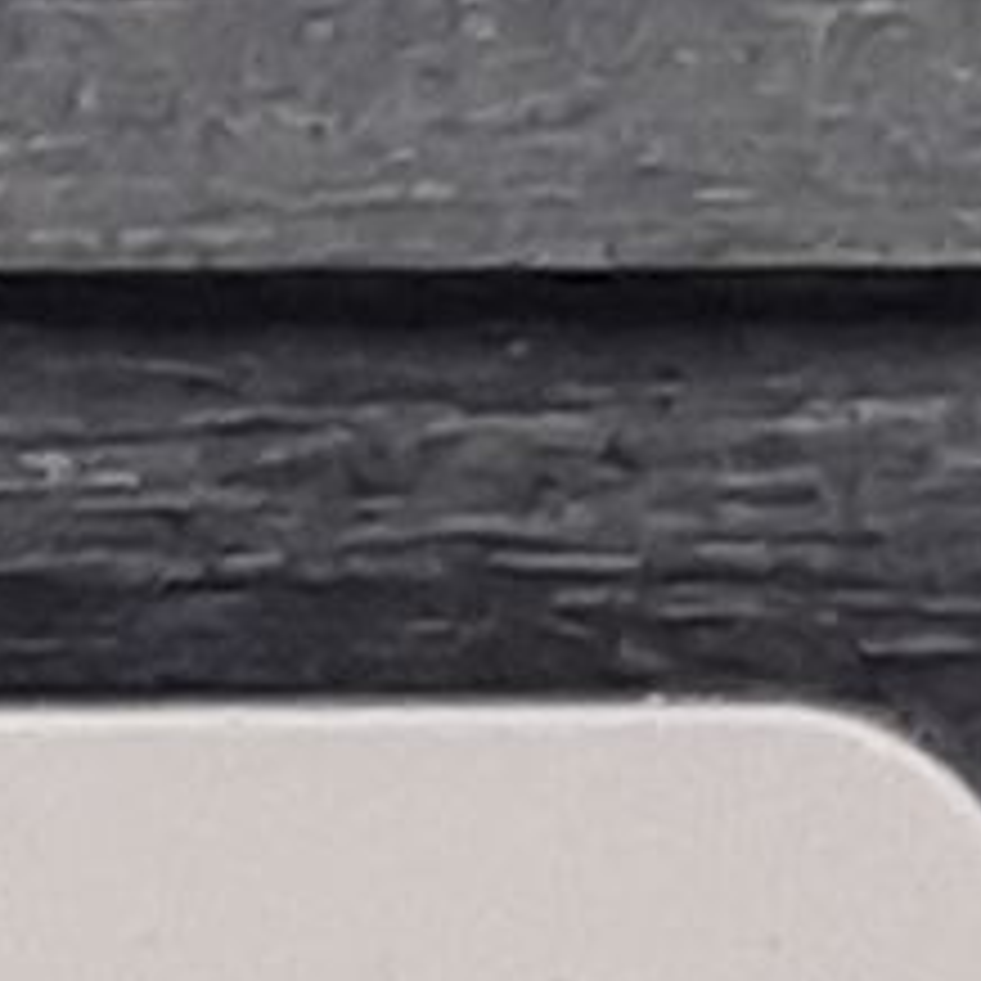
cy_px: 1899
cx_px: -3339
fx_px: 6925
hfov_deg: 6.2
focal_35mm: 216
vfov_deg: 7.8
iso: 80
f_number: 1.7
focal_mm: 3.93
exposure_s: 1/50
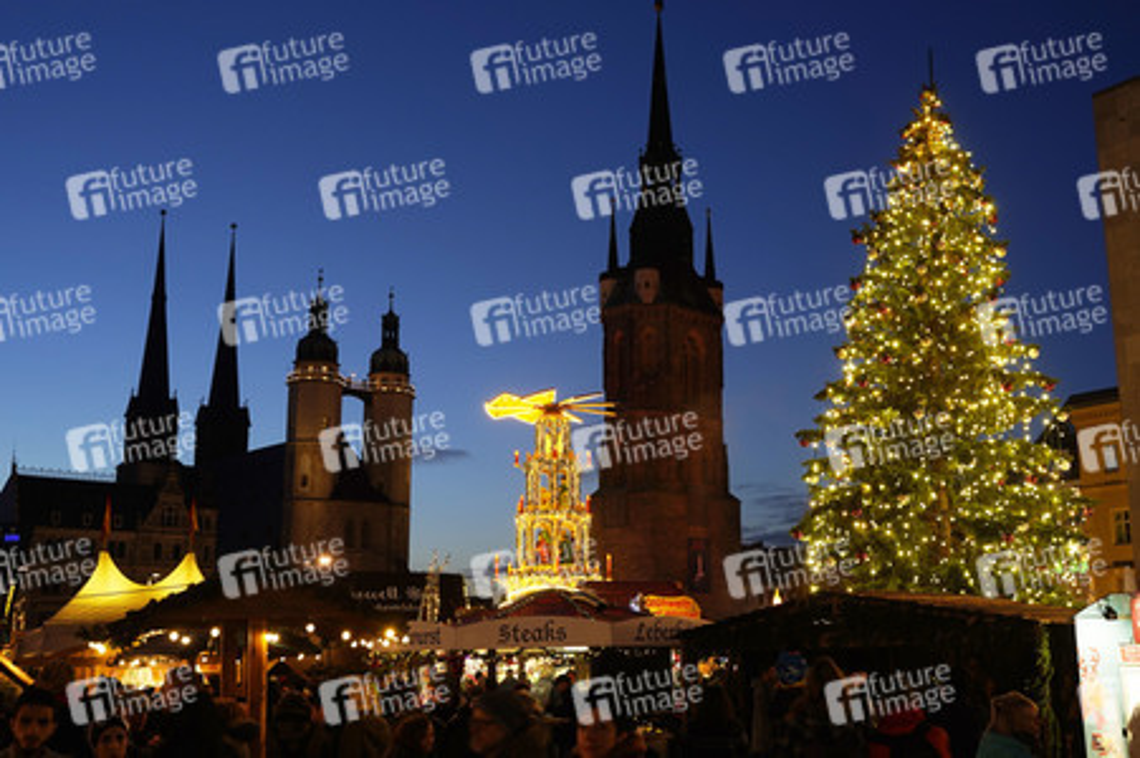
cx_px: 570
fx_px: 1266
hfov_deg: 48.5
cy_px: 379
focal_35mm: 40
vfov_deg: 33.4
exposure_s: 1/25
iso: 640
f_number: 5.6
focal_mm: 40
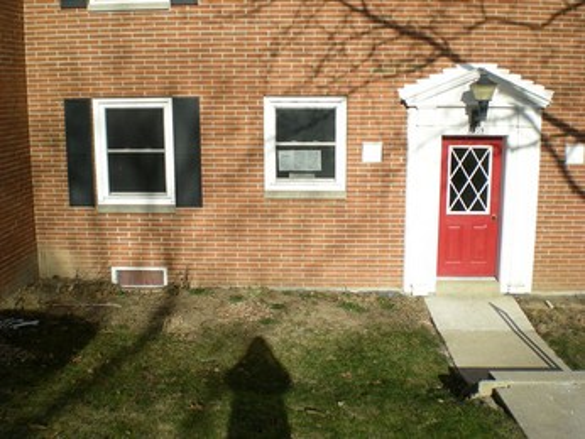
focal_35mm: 38
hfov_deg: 48.9
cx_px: 292
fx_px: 643
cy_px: 220
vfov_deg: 37.8
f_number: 4.6
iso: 77
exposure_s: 1/546
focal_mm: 6.3
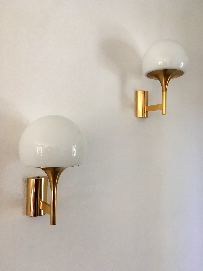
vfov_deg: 61.7
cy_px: 136
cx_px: 102
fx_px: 227
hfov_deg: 48.2
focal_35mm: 29
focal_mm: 4.15
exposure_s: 1/33
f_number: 2.2
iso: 40
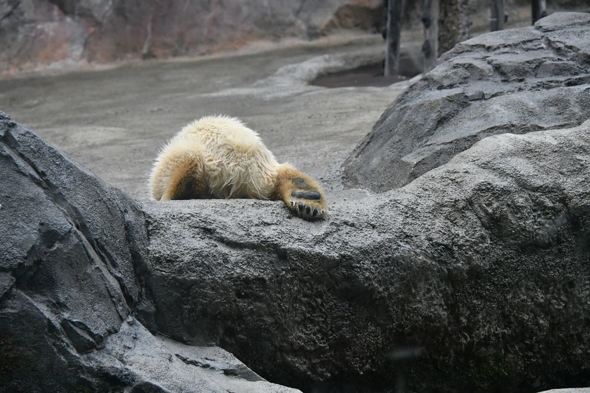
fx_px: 2581
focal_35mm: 158
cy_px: 196
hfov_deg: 13.0
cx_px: 295
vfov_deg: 8.7
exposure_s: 1/1250
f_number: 5.6
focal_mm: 105
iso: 3200
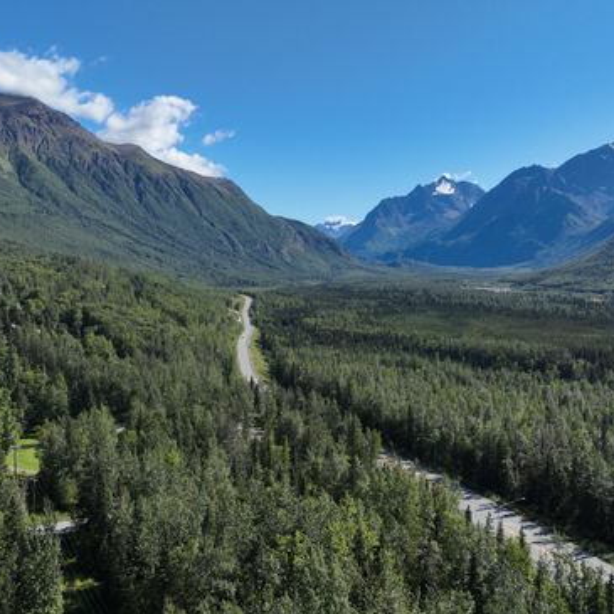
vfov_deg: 55.6
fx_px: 582
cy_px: 313
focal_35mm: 29
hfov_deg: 55.4
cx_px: 259
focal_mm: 12.29
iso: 100
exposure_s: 1/2000
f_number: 2.8
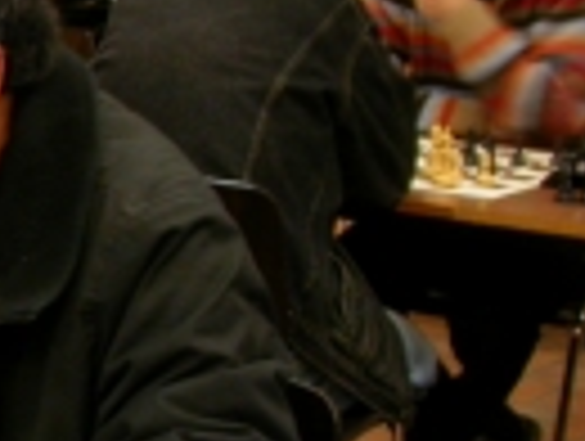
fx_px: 2083
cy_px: 297
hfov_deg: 14.8
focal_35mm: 123
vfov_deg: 12.1
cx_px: -302
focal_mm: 7.85
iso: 100
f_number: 2.6
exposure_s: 1/10.6
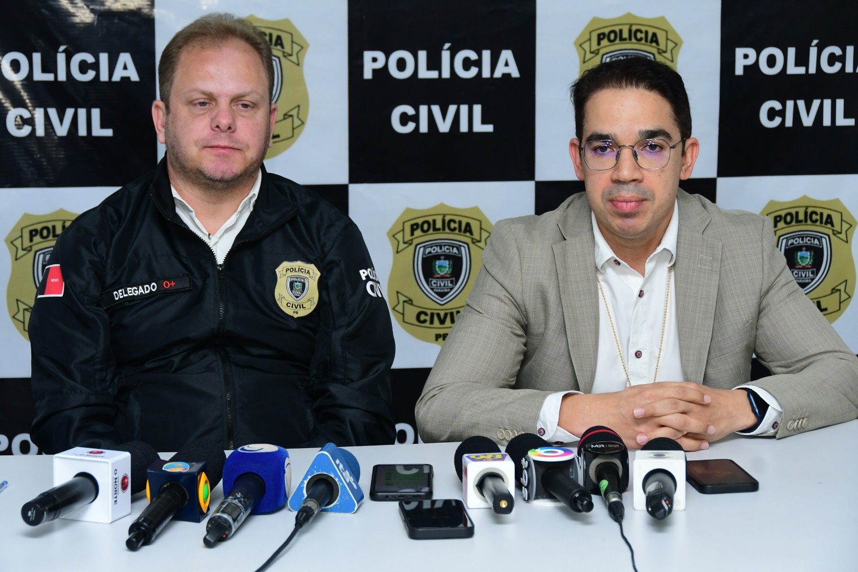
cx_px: 429
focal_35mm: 98
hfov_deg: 20.9
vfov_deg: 14.0
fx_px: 2324
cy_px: 286
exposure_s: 1/200
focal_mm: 65
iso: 1000
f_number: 6.3
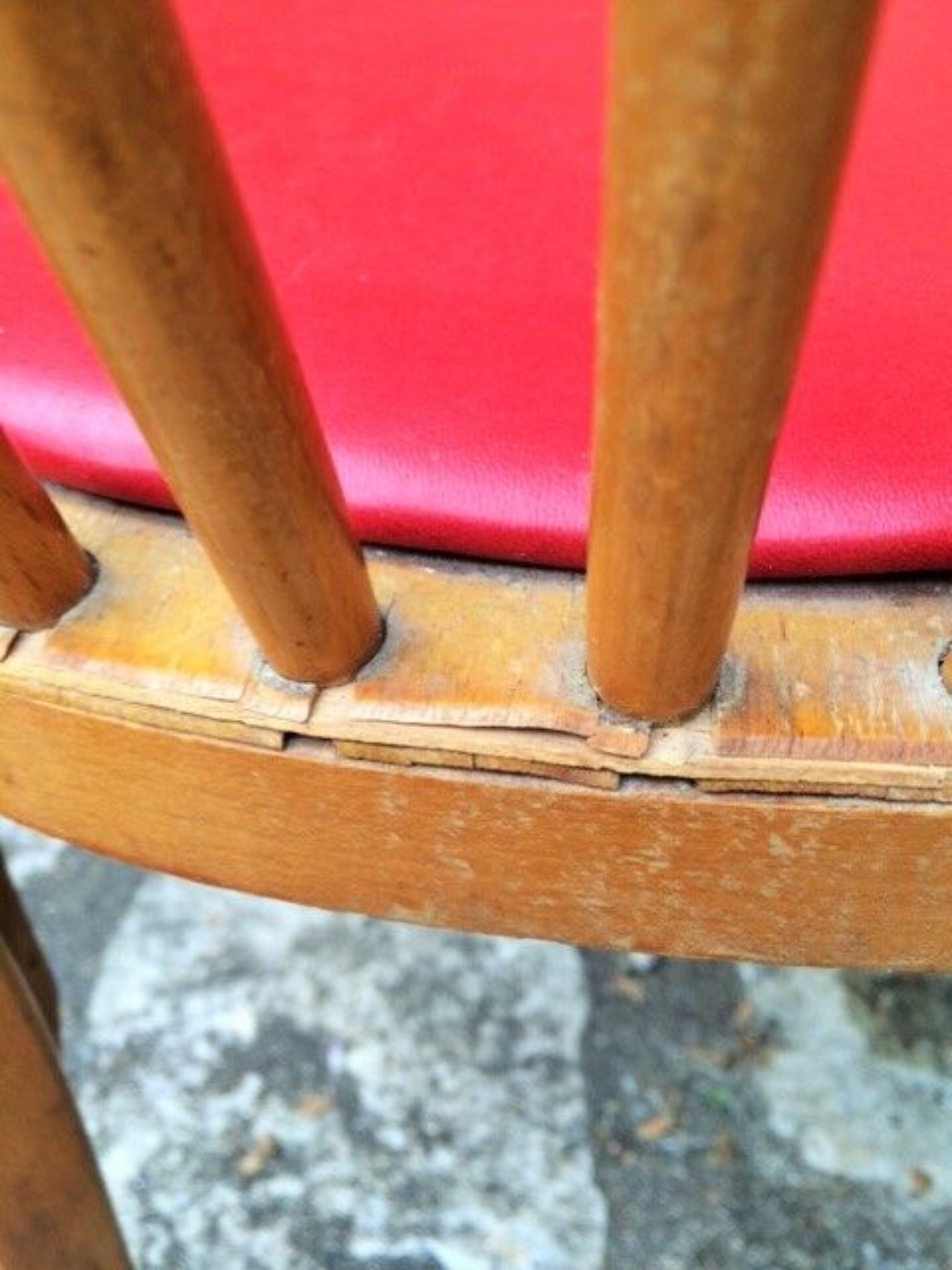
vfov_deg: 61.7
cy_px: 635
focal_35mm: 29
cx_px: 476
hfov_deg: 48.2
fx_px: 1063
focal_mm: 4.15
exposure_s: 1/60
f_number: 2.2
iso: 40
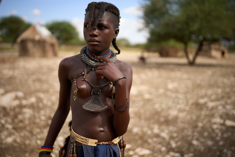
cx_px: 118
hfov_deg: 54.4
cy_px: 78
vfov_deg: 37.9
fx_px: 228
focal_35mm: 35
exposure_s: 1/1600
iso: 50
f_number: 1.4
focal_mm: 35
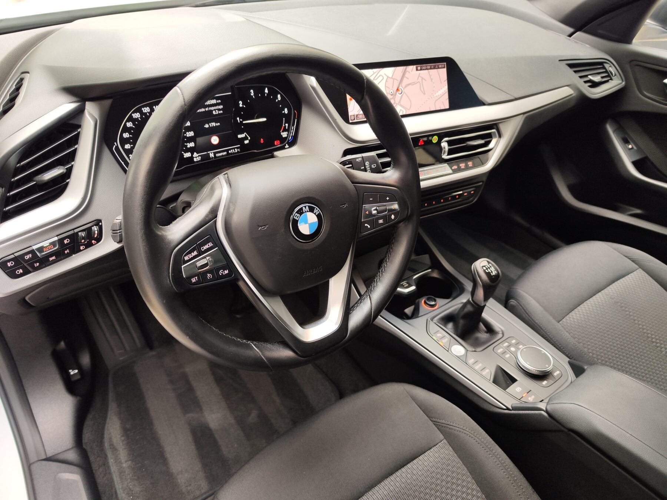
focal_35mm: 23
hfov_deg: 73.9
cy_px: 250
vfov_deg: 58.9
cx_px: 334
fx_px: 443
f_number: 1.69
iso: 545
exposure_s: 1/25
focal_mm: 7.01
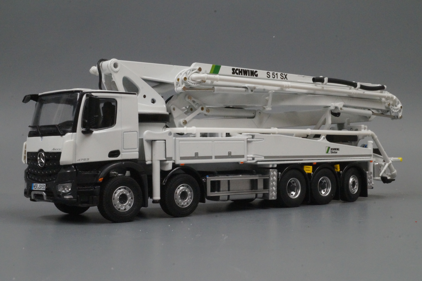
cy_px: 140
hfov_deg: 37.9
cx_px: 211
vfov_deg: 25.7
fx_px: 615
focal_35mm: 52
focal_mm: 35
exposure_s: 1/13
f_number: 29
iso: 3200
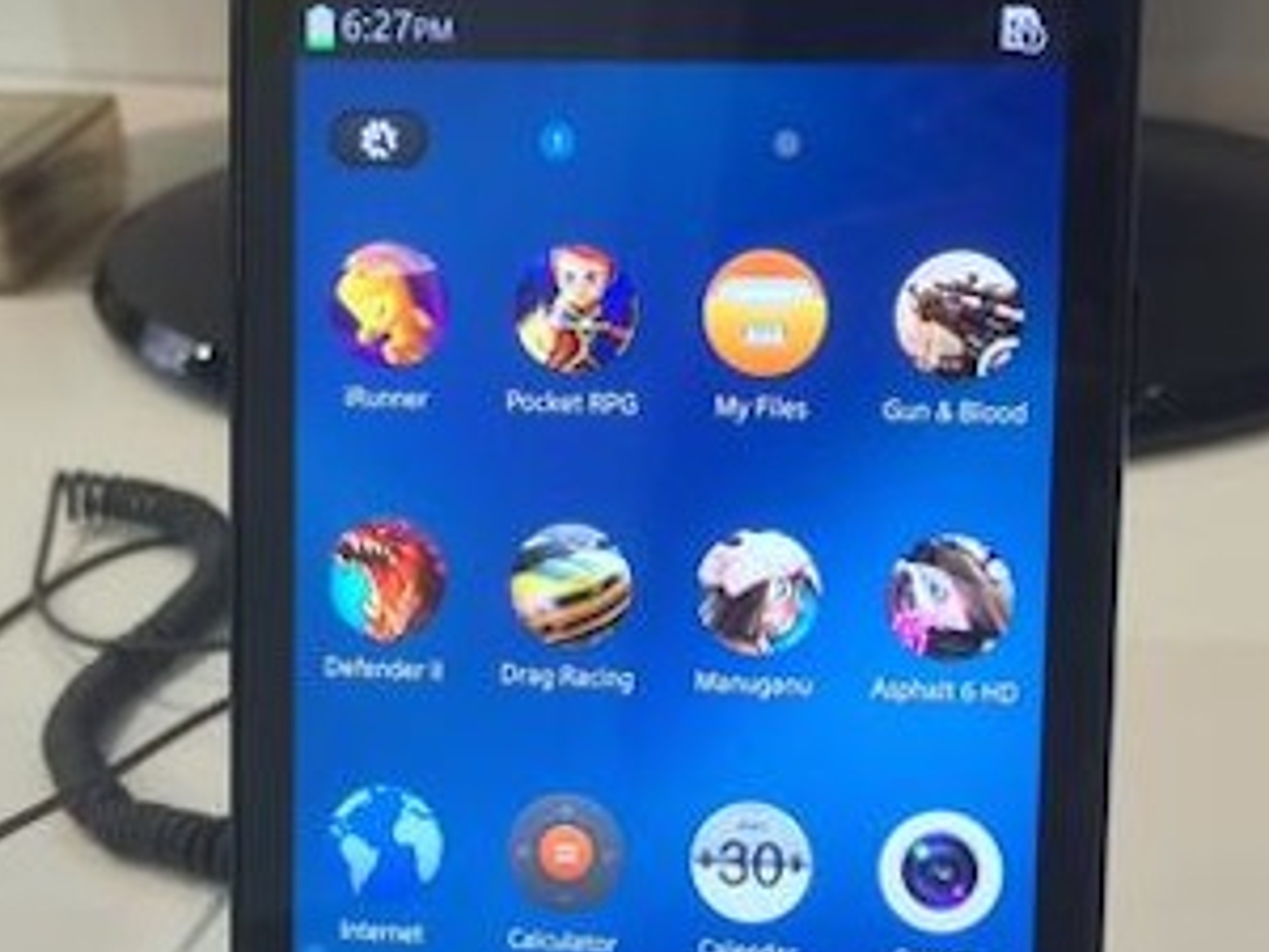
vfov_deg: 22.7
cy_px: 736
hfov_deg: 30.2
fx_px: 2346
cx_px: 783
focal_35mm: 64
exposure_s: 1/30
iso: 80
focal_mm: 4.12
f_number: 2.2
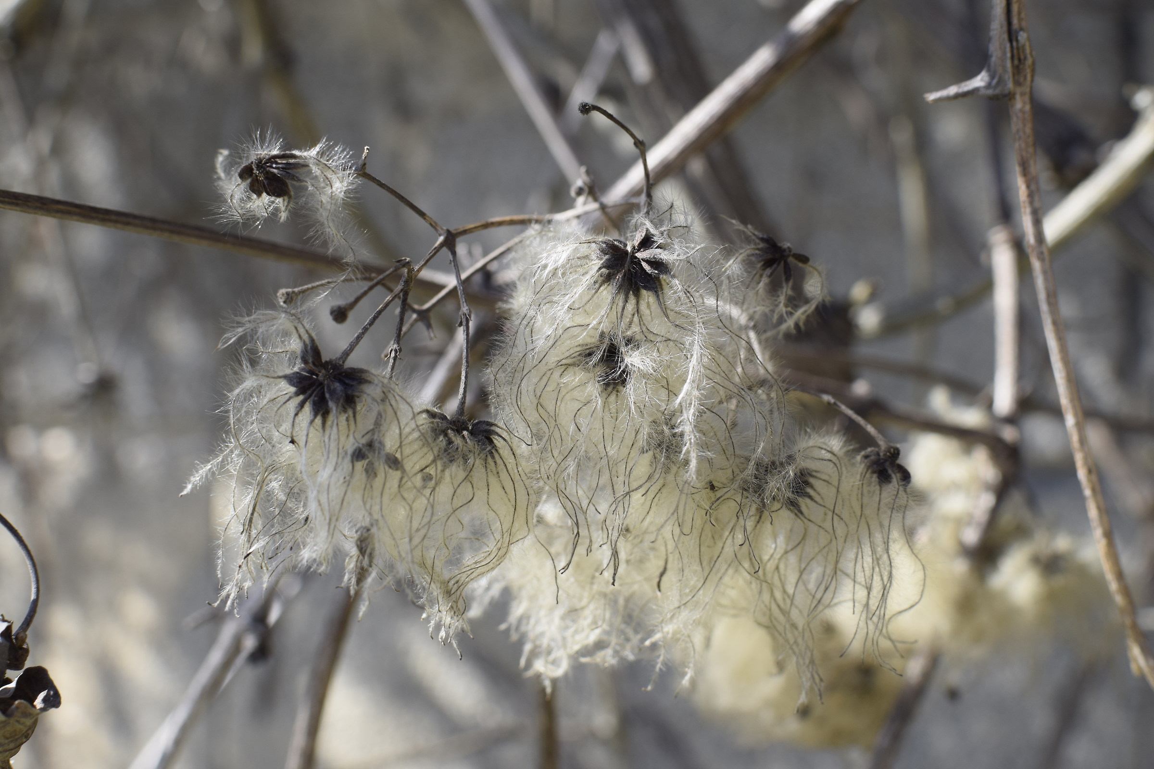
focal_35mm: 52
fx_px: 1683
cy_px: 384
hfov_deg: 37.9
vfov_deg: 25.8
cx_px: 577
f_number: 8
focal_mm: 35
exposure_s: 1/250
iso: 280
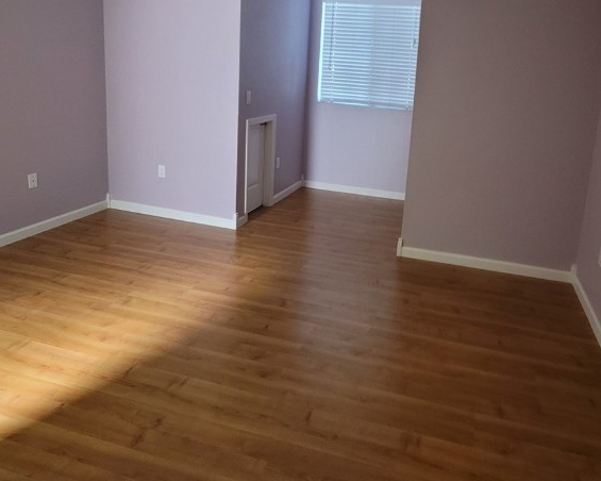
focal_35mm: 23
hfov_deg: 71.4
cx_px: 377
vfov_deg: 59.1
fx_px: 409
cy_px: 149
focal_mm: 2.2
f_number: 2.2
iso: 400
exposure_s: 1/40
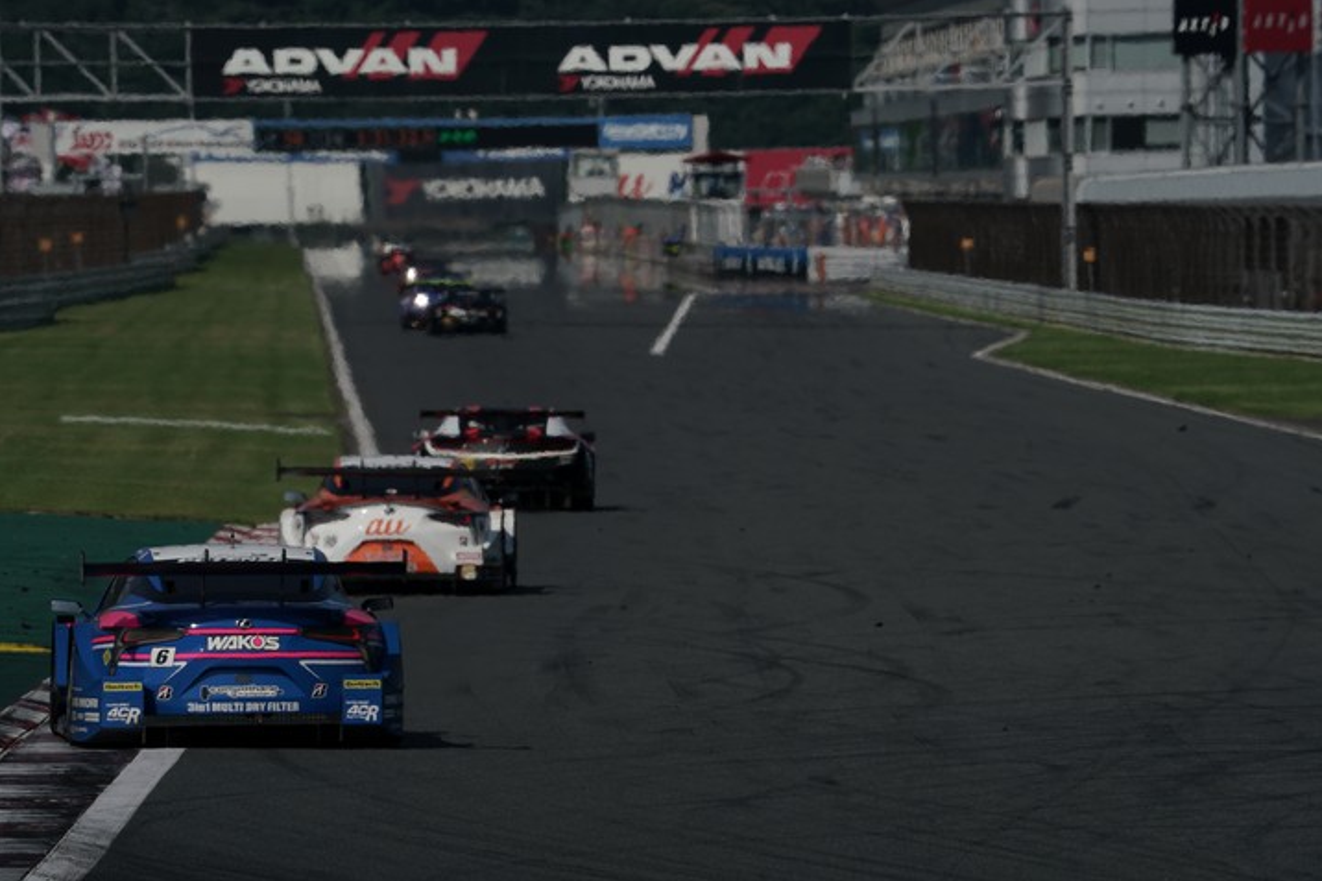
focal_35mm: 503
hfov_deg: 4.1
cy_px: 440
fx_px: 18466
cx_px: 663
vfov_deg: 2.7
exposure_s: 1/1000
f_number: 13
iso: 200
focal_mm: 500
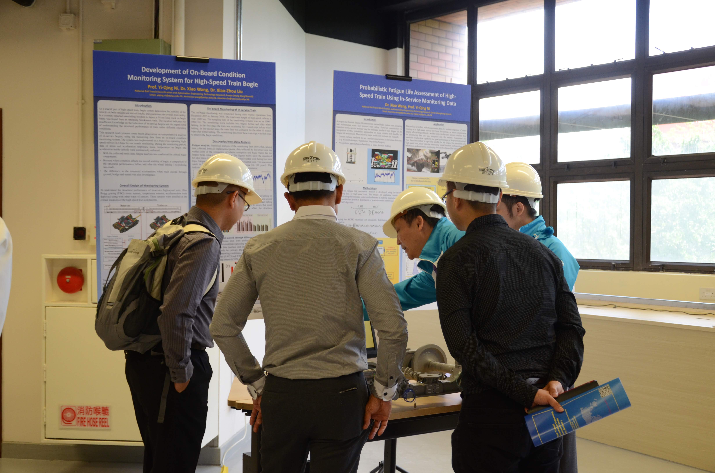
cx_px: 358
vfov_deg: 28.0
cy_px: 236
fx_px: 951
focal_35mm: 48
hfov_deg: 41.2
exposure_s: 1/100
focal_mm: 32
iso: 800
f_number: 5
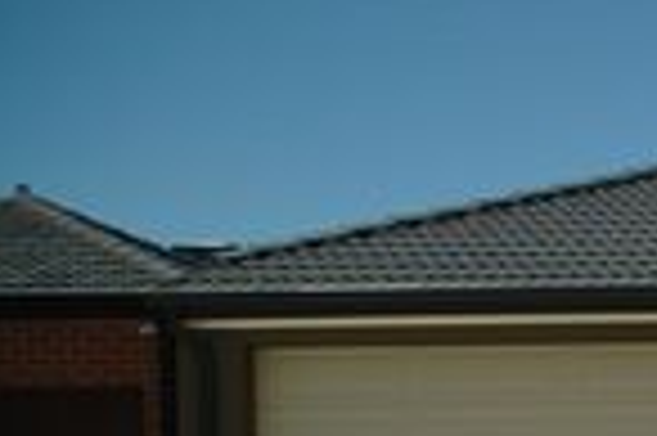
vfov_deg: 14.8
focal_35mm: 87
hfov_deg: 19.9
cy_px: 600
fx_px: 1586
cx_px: 1017
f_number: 3.5
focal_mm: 18
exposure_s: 1/6400
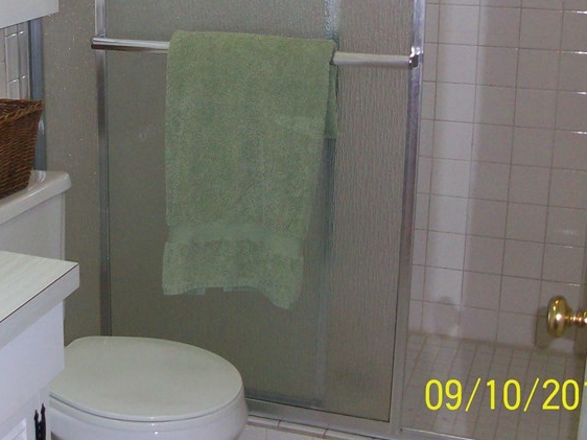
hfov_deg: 30.6
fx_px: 1051
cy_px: 90
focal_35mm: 62
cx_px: 138
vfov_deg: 23.3
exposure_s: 1/60
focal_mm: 5.7
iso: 160
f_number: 2.8
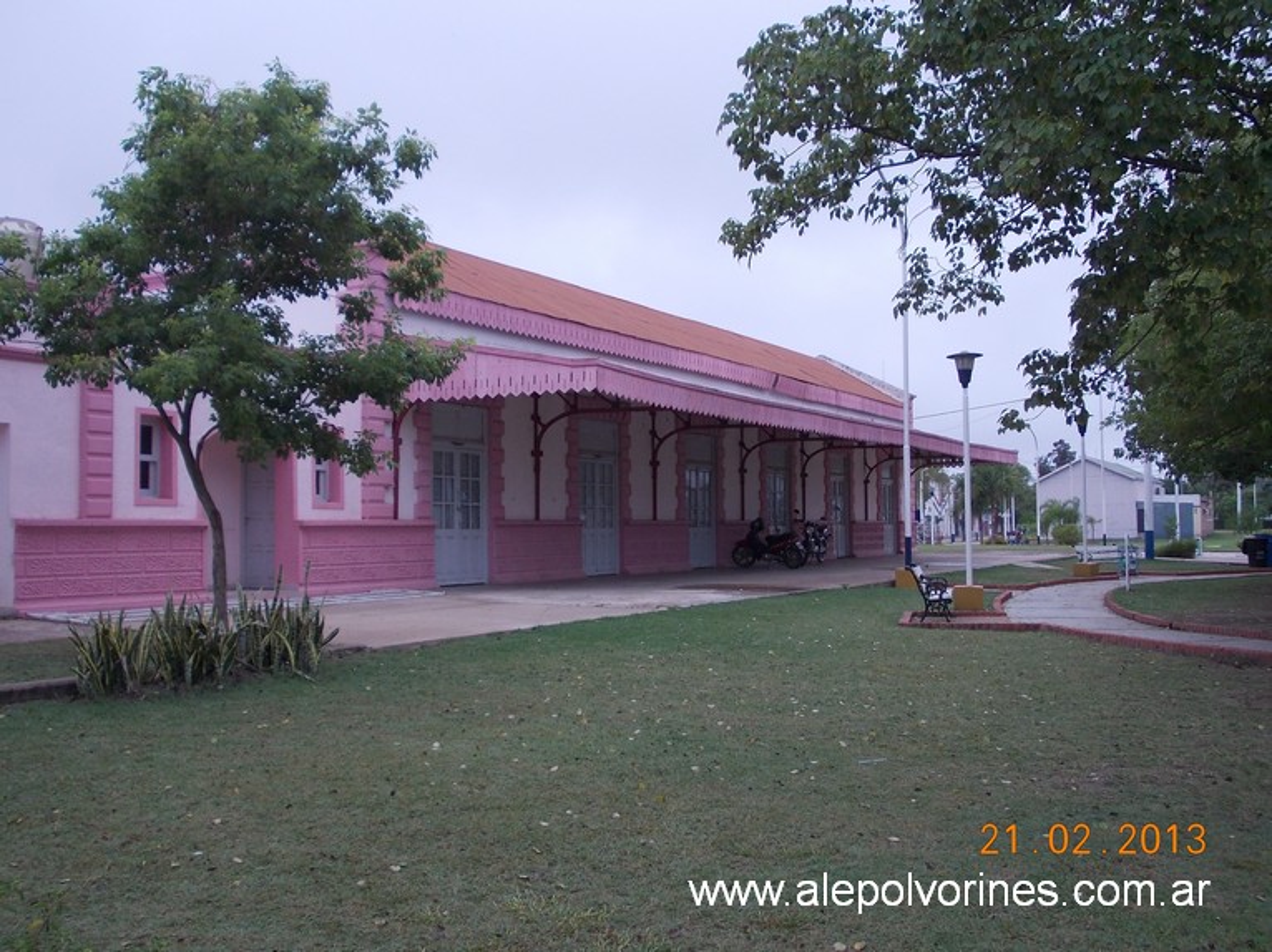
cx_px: 636
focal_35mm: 38
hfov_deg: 49.0
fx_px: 1396
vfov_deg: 37.7
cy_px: 476
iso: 80
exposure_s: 1/160
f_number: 6.2
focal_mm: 5.3
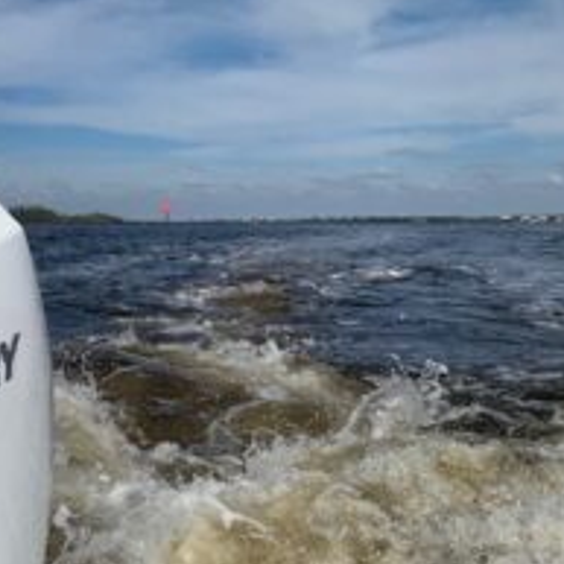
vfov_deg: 37.4
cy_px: 348
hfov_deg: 34.7
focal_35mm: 45
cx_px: 22
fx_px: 830
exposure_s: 1/8696
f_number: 1.8
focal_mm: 4.25
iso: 25
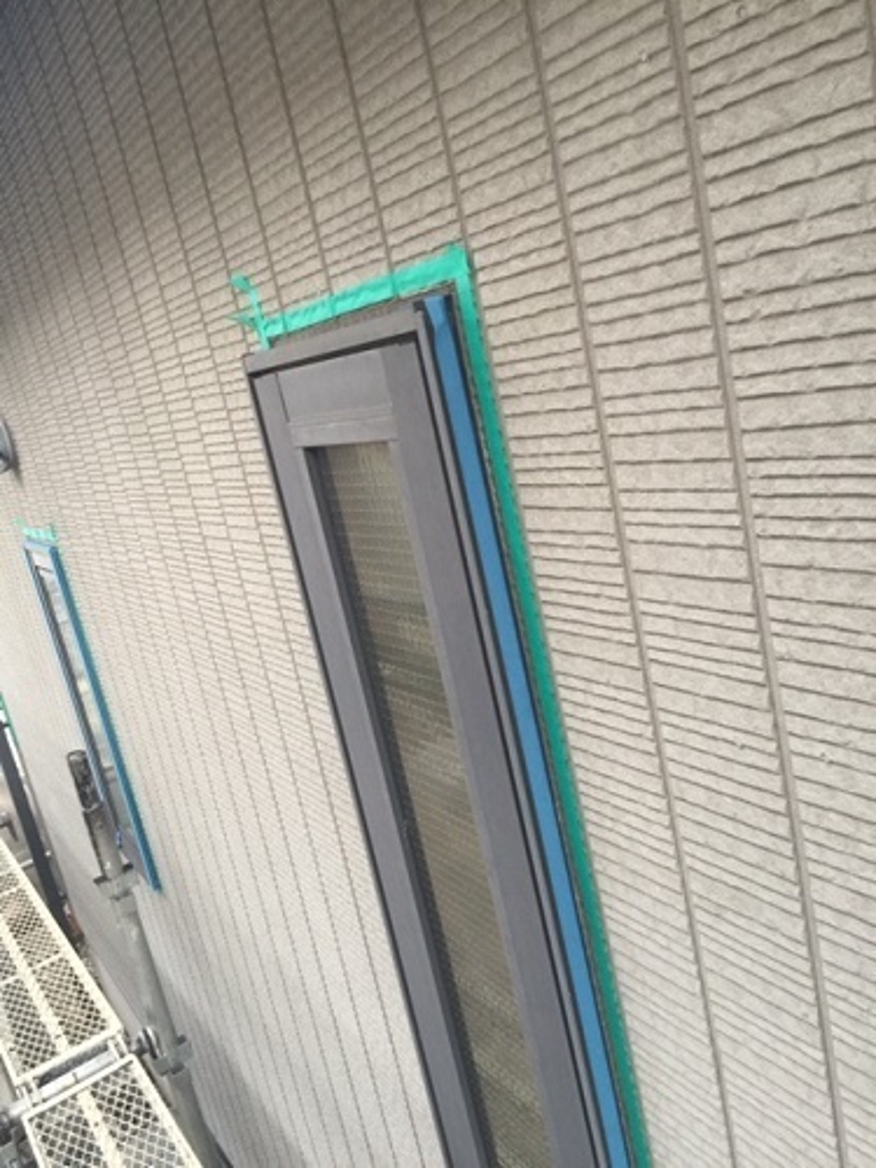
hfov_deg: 48.2
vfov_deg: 61.7
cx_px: 438
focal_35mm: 29
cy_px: 584
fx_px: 979
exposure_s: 1/30
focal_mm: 4.15
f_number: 2.2
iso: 50
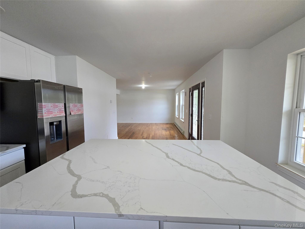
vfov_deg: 89.9
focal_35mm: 13
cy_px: 114
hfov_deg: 106.2
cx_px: 152
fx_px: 115
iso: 200
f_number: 2.2
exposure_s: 1/100
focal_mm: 1.7
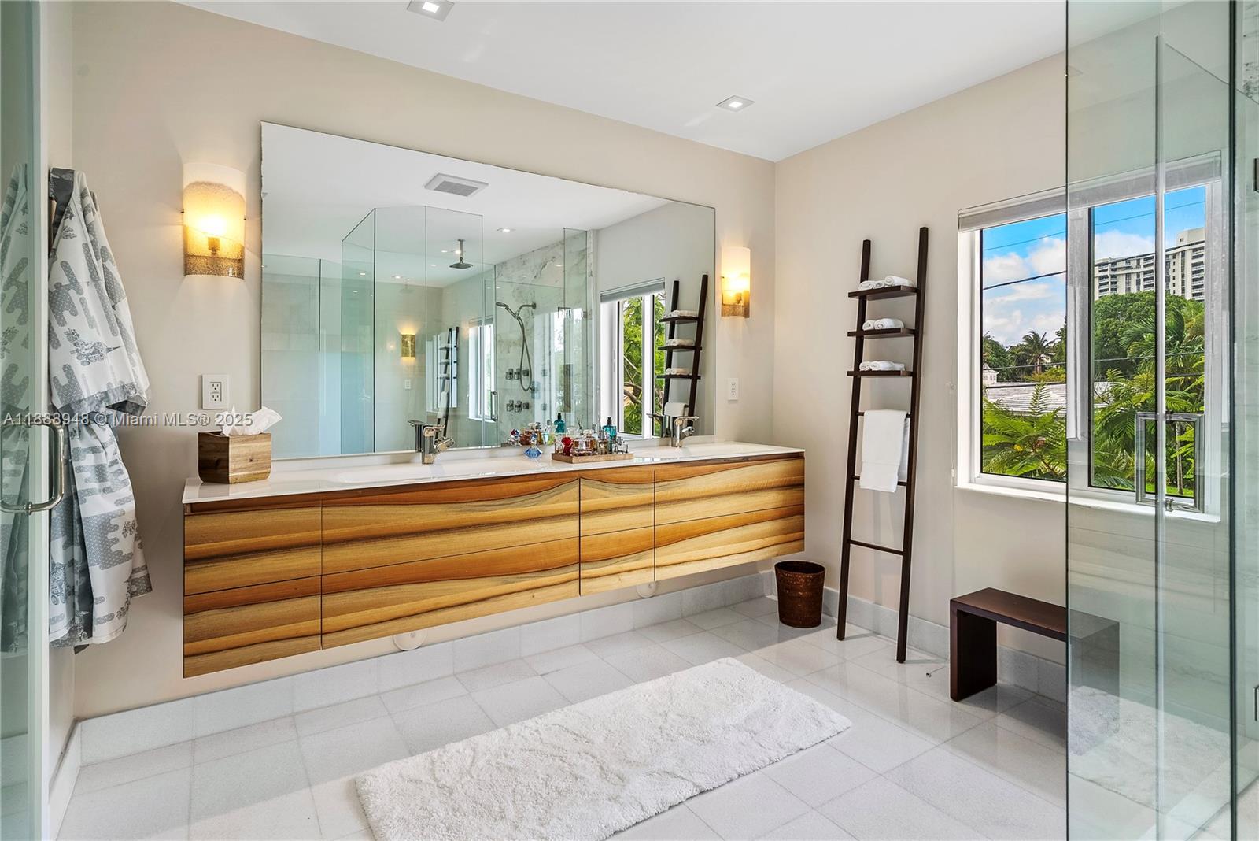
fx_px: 595
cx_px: 630
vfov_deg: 70.5
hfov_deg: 93.3
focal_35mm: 17
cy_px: 420
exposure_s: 1/10
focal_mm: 17
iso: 400
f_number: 8
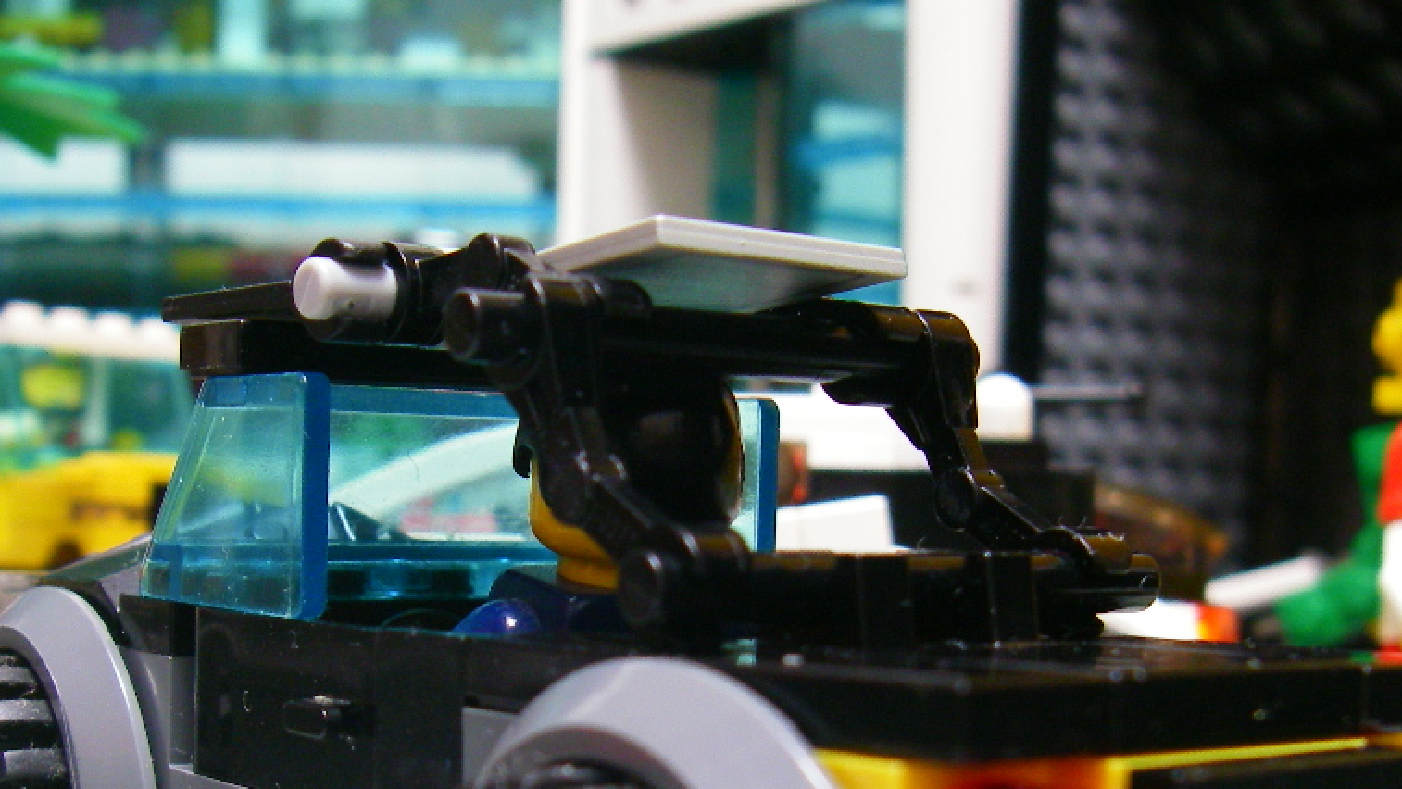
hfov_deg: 37.2
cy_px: 604
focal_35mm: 56
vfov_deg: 21.3
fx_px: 2082
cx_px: 676
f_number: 3.3
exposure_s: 1/6
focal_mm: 6.3
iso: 200
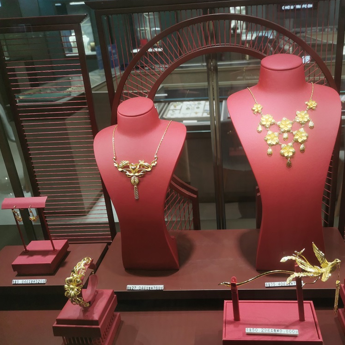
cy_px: 172
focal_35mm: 32
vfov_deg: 51.1
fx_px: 361
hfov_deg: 50.7
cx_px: 212
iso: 50
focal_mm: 5.58
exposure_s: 1/715
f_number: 1.8
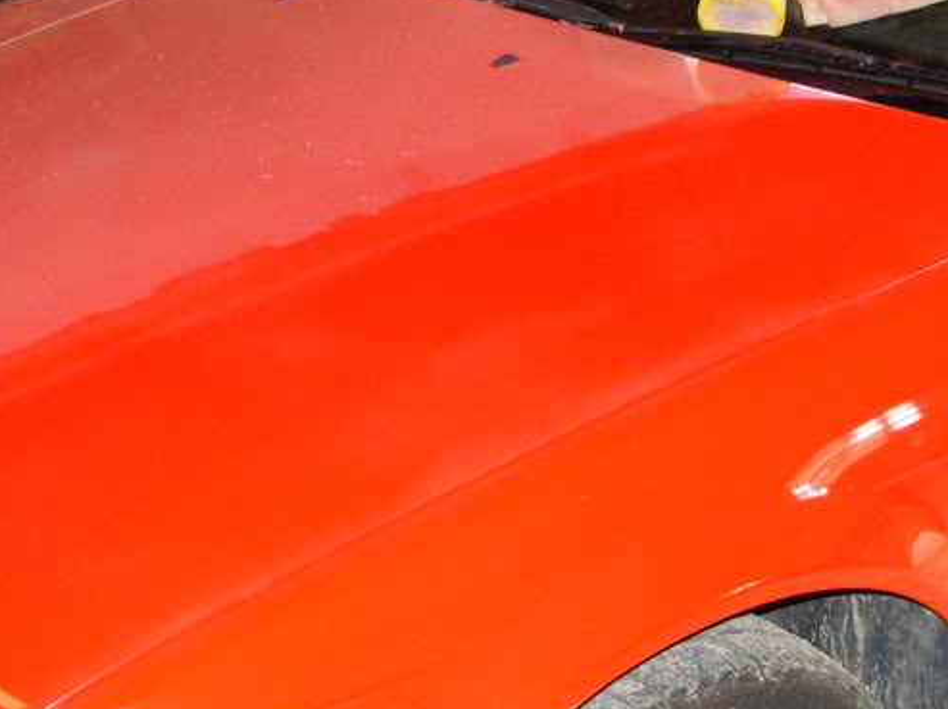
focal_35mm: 79
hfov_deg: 24.7
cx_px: 458
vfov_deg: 18.6
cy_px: 357
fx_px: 2162
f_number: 2.8
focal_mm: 7.8
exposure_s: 1/30
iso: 400
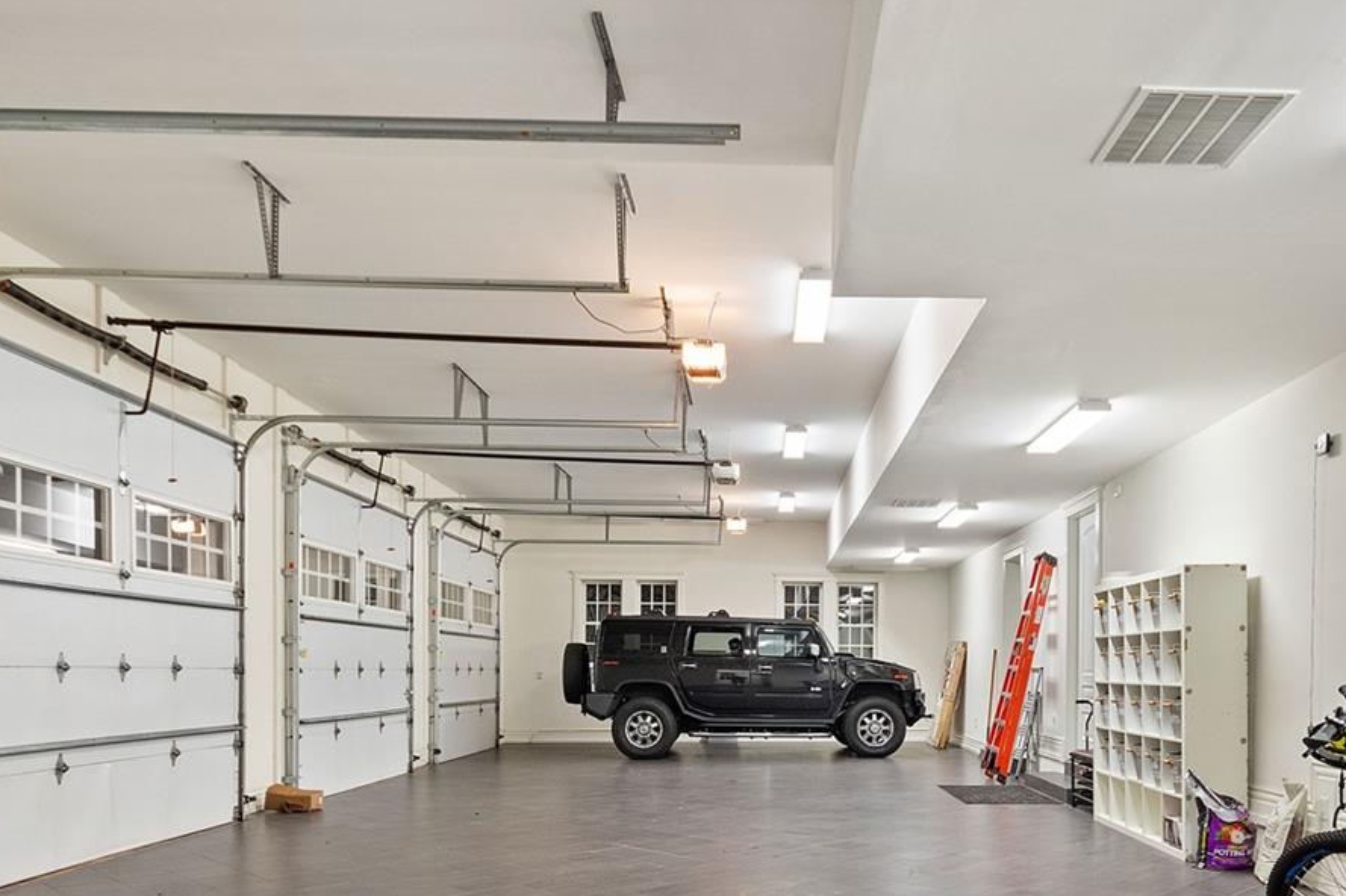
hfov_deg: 66.9
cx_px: 786
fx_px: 1009
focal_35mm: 27
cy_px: 651
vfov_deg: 46.5
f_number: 4.5
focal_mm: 10
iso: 400
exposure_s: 1/2.5
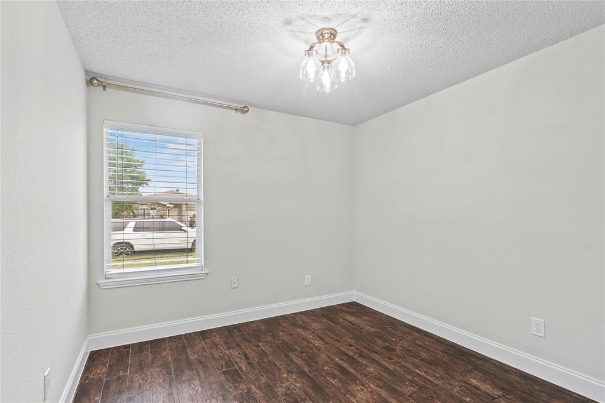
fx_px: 277
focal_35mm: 16
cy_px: 202
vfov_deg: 72.0
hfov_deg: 95.0
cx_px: 302
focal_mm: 11
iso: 125
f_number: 8
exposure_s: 1/1.67
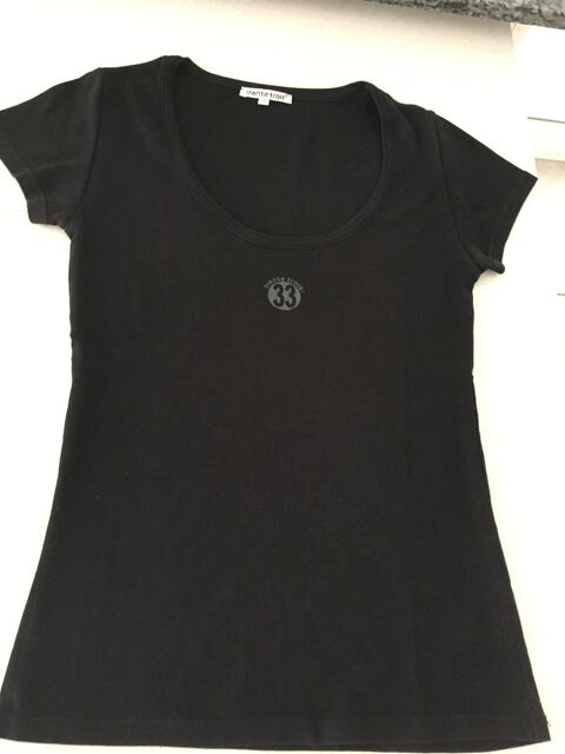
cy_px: 377
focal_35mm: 29
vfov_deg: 61.7
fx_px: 631
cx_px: 282
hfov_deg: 48.2
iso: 200
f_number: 2.2
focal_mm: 4.15
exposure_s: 1/20
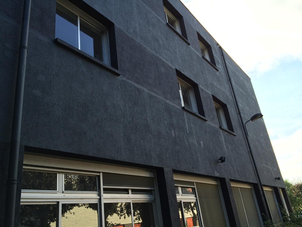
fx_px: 253
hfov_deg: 61.7
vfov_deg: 48.2
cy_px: 114
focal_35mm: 29
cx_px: 151
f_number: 2.2
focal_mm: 4.15
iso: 32
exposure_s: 1/540
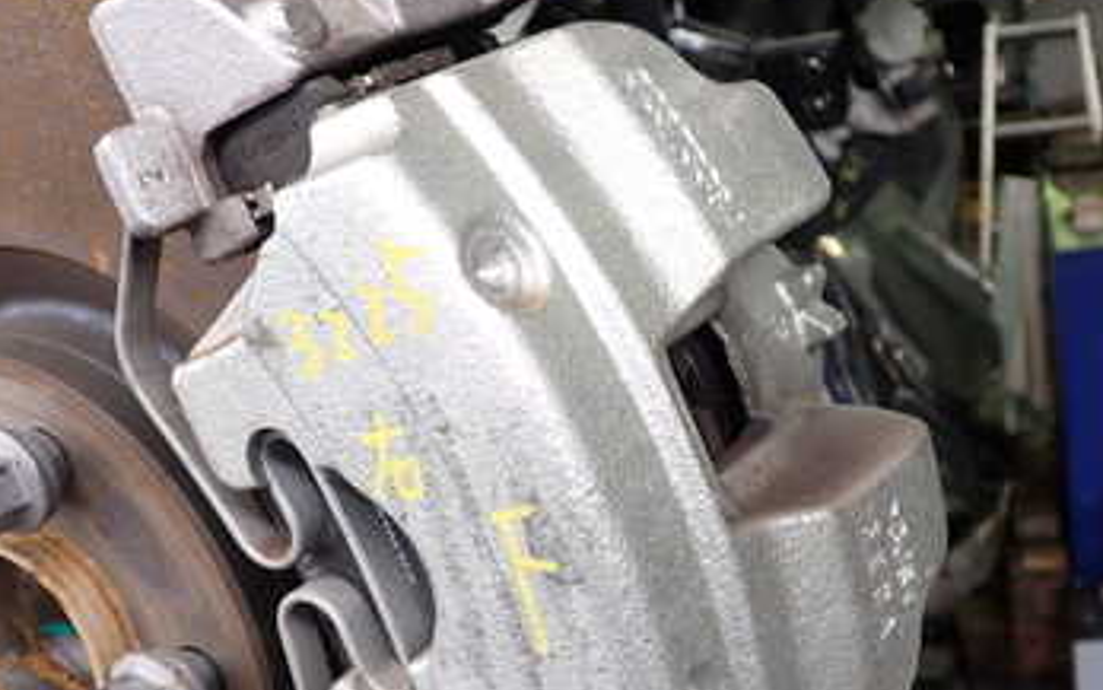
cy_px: 464
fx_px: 1654
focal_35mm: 55
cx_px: 585
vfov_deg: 23.4
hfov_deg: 36.9
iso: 200
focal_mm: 5.4
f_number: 2.3
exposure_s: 1/100
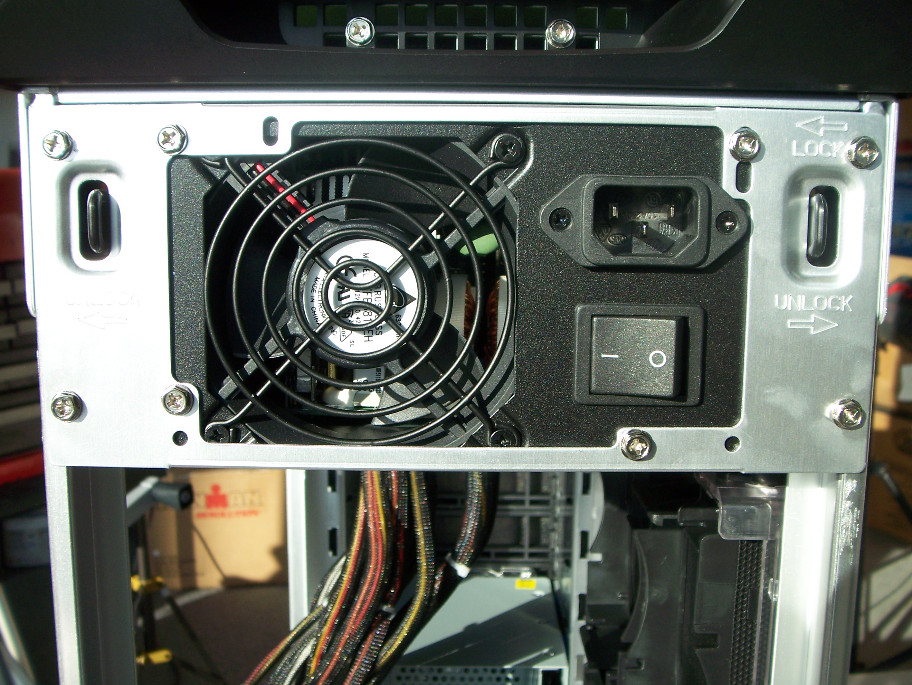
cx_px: 456
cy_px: 342
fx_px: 1002
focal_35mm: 38
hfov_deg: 48.9
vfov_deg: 37.8
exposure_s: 1/200
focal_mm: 6.3
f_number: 3.9
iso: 64
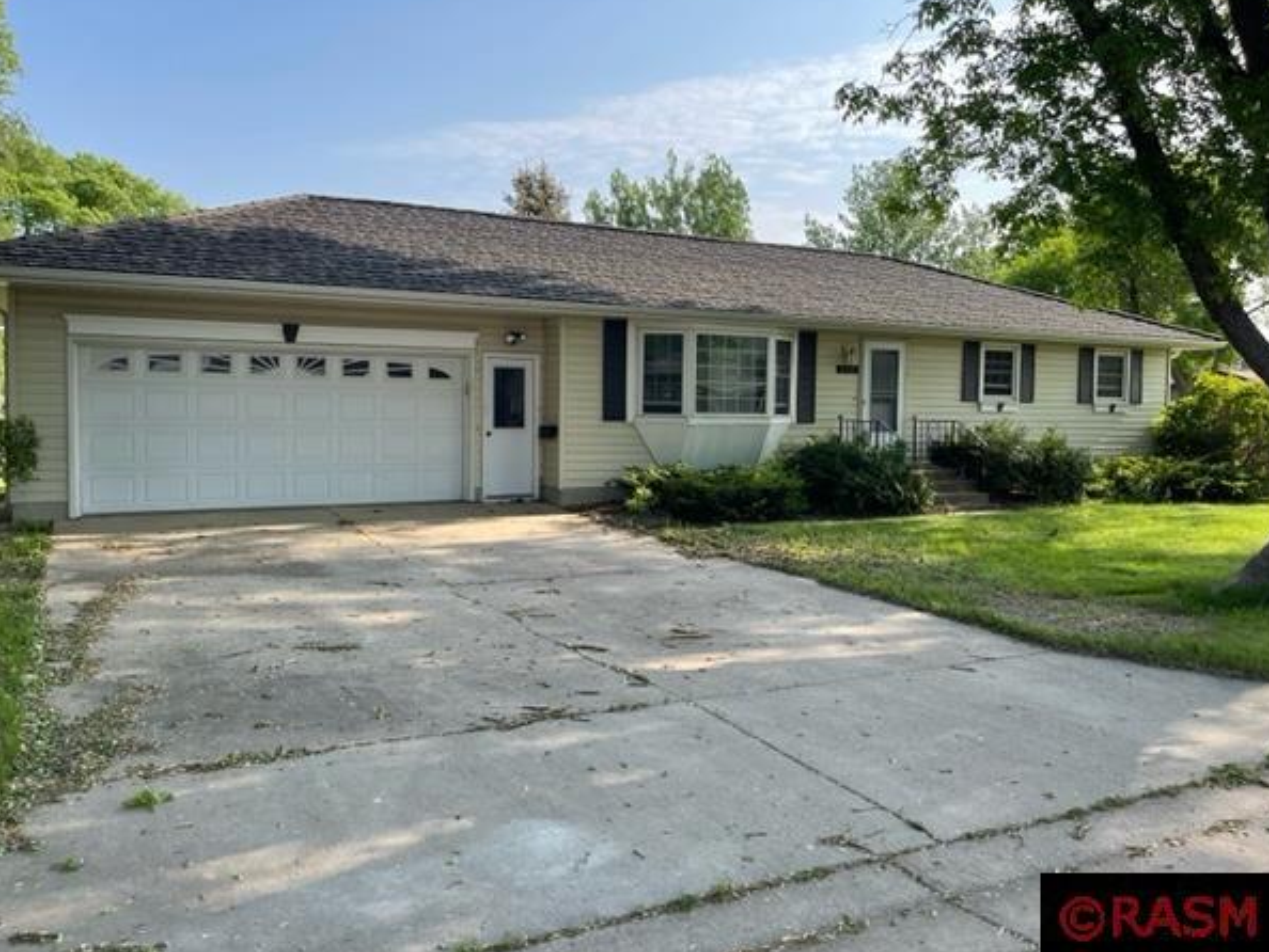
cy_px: 446
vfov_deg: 49.7
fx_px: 1027
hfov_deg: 63.4
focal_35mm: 28
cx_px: 613
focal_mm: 5.1
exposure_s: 1/1119
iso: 32
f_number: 1.6
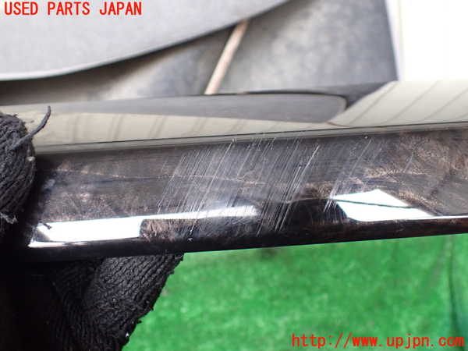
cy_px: 176
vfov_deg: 46.8
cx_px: 234
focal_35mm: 30
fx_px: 406
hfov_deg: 60.0
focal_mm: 5.4
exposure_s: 1/125
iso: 500
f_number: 2.3
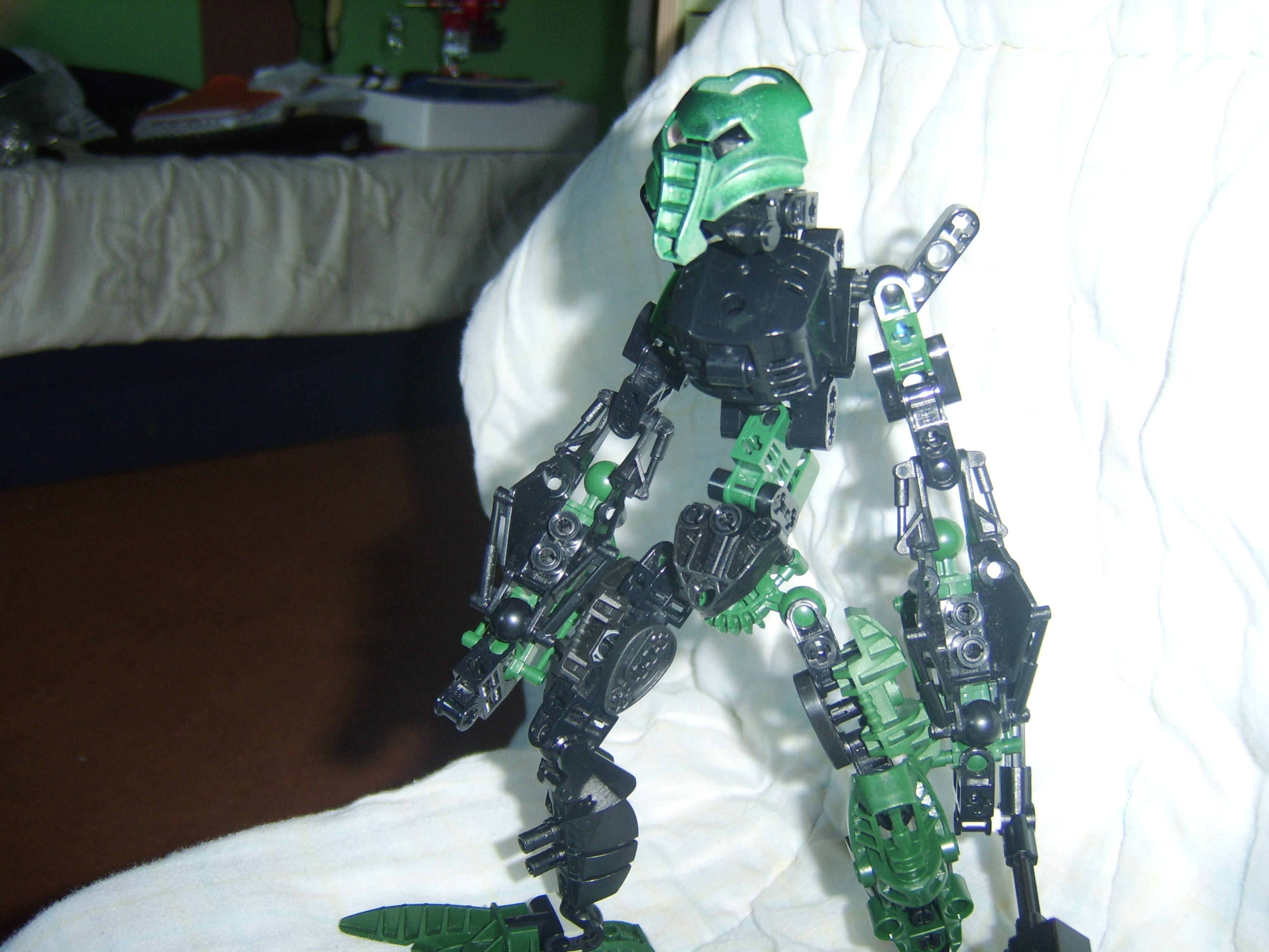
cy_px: 476
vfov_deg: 45.4
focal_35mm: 31
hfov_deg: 58.4
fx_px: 1136
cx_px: 634
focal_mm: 8.13
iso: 141
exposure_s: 1/30
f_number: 2.7
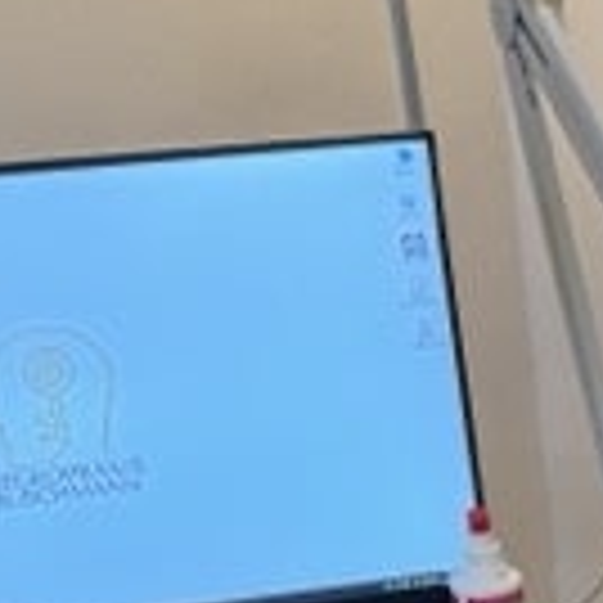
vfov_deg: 15.7
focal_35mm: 101
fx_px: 1991
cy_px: 922
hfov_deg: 16.1
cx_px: 846
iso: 200
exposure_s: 1/50
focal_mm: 6.76
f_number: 1.78
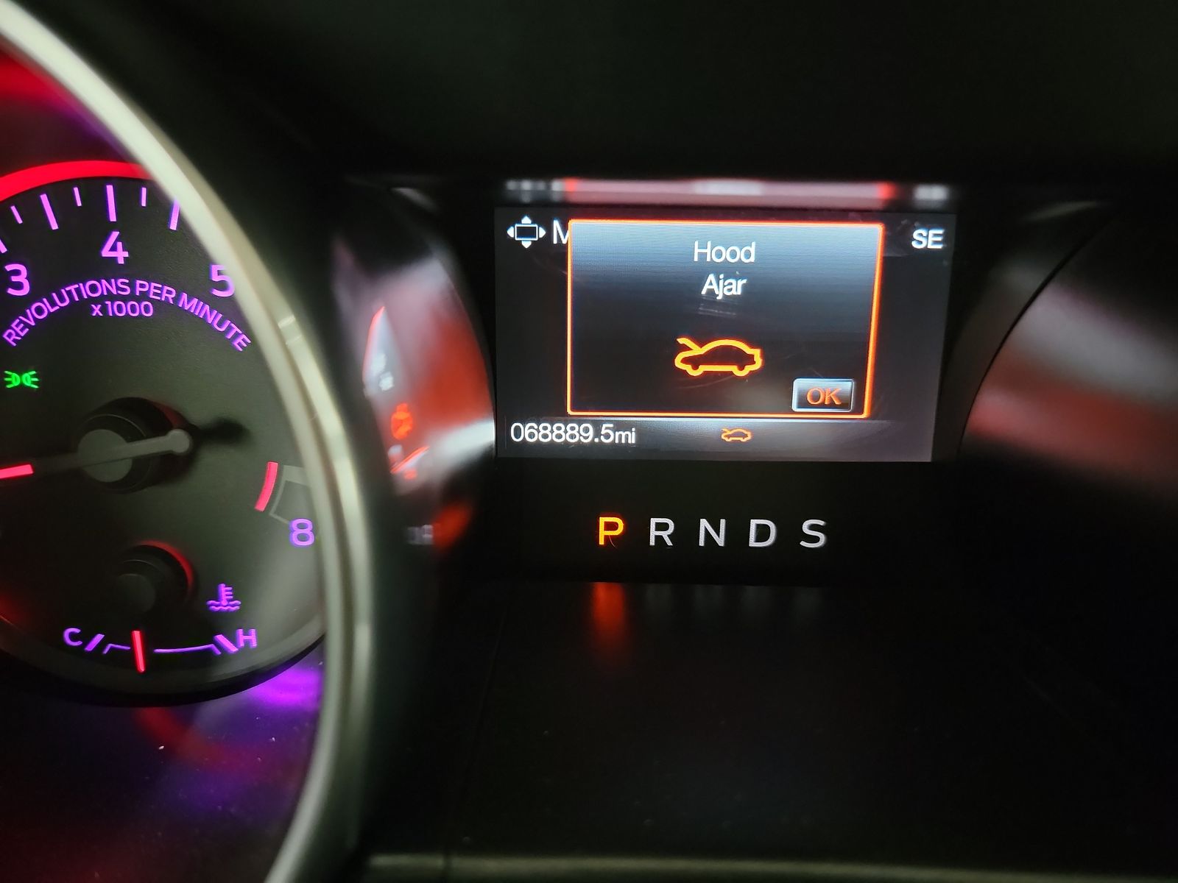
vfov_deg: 56.8
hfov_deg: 71.6
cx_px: 589
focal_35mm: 24
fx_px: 817
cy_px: 442
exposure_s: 1/14
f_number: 1.8
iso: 1815
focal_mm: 6.7
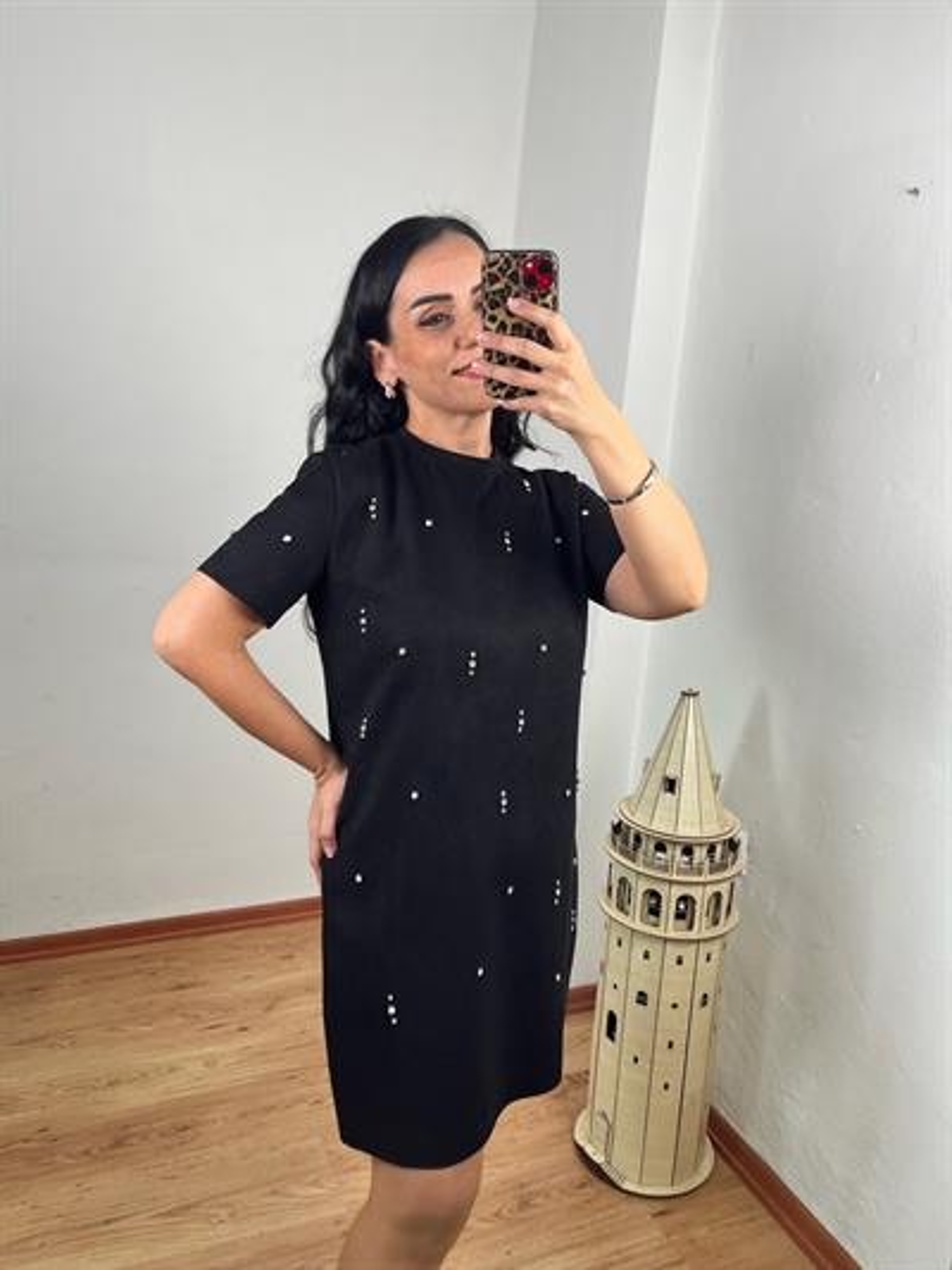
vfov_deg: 67.3
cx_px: 476
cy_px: 635
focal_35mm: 26
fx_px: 953
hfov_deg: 53.1
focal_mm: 5.1
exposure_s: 1/178
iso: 40
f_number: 1.6
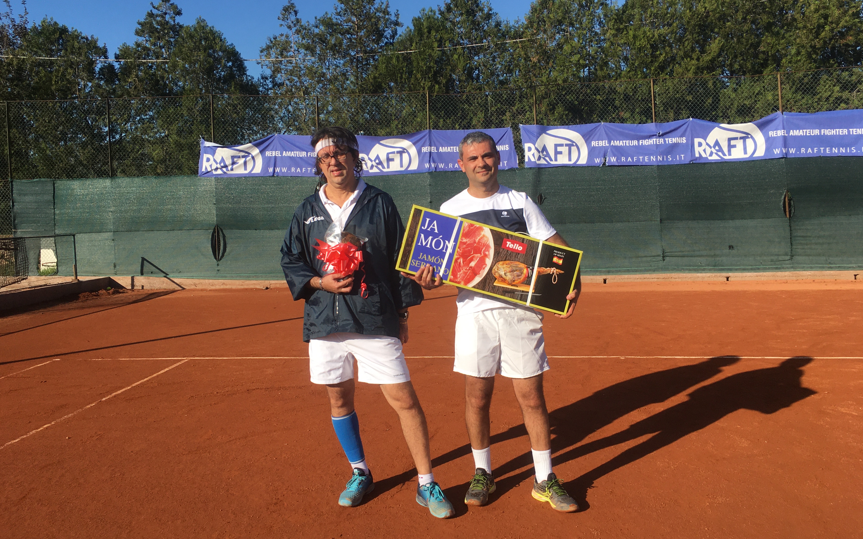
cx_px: 434
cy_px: 259
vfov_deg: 40.6
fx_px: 729
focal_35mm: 31
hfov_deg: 61.2
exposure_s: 1/1709
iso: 25
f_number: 2.2
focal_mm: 4.15
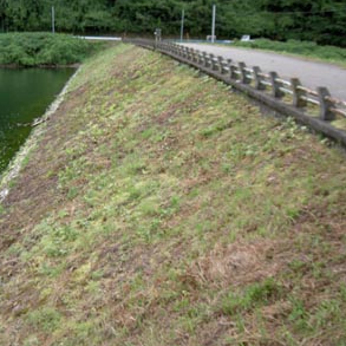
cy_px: 175
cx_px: 113
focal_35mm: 47
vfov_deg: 36.1
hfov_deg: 35.7
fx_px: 531
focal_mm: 8
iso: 50
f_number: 2.8
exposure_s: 1/160
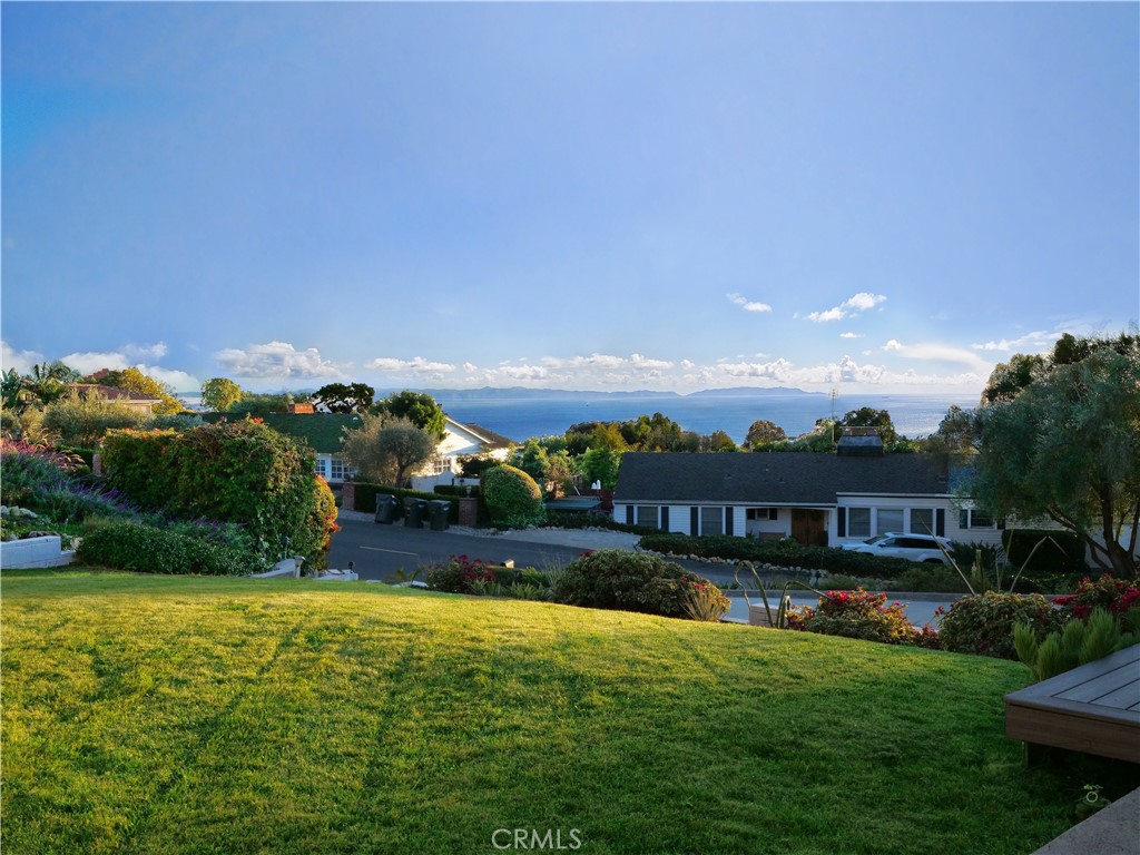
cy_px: 428
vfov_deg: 39.7
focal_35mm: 36
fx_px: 1186
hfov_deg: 51.4
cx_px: 570
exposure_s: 1/125
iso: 800
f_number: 14
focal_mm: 18
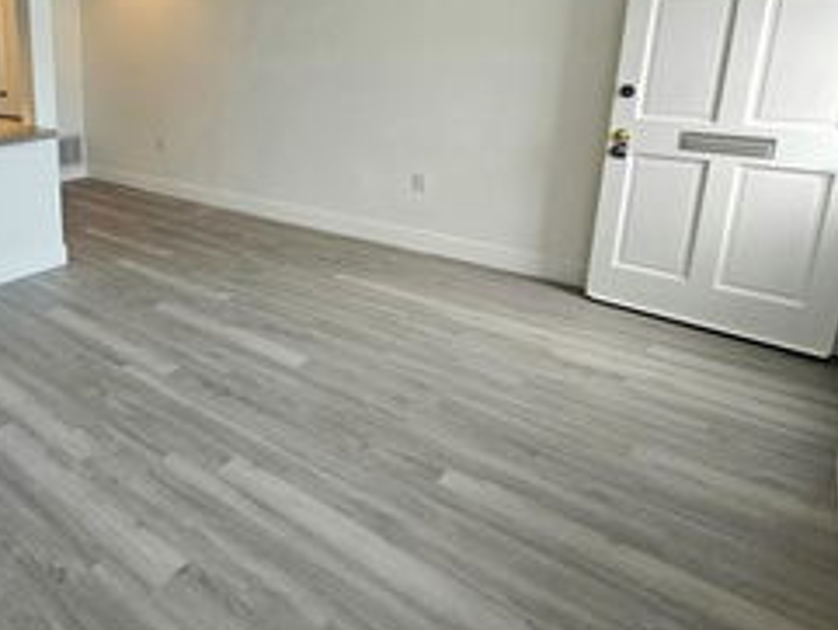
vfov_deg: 56.6
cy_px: 174
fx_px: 557
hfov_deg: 66.9
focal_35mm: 23
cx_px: 165
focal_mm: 2.2
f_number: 2.2
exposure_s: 1/60.2
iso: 100
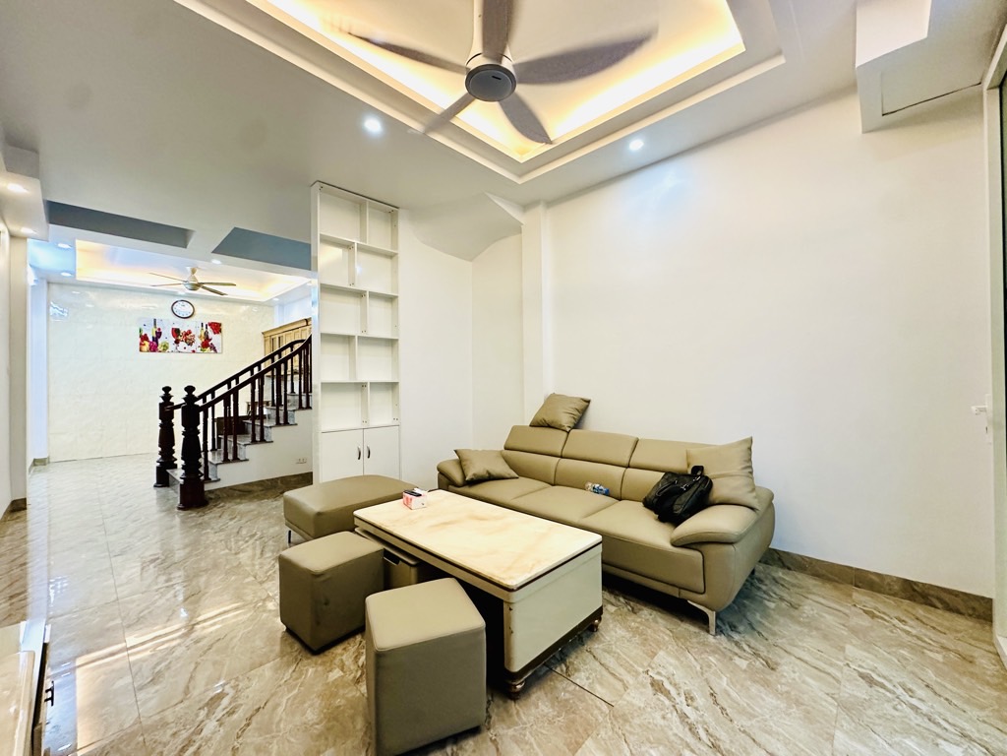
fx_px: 407
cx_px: 504
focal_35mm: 14
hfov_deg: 102.1
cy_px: 378
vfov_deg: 85.7
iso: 320
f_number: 2.2
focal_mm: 2.22
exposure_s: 1/100
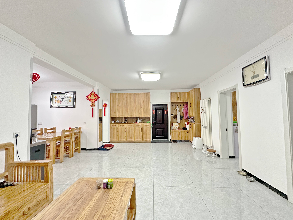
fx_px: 119
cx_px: 146
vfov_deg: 85.7
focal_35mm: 14
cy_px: 110
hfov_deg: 102.1
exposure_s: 1/50
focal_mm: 2.22
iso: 500
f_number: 2.2
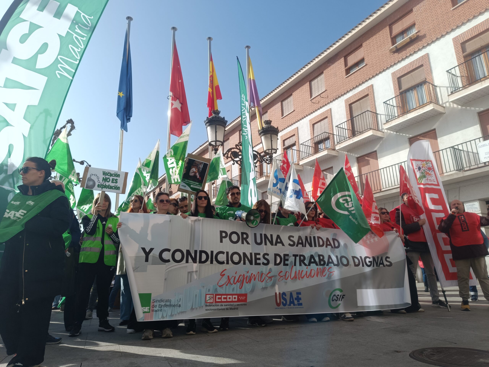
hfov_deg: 71.6
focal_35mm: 24
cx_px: 244
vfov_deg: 56.8
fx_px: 339
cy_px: 184
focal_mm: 5.59
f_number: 1.88
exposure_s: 1/1497
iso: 58
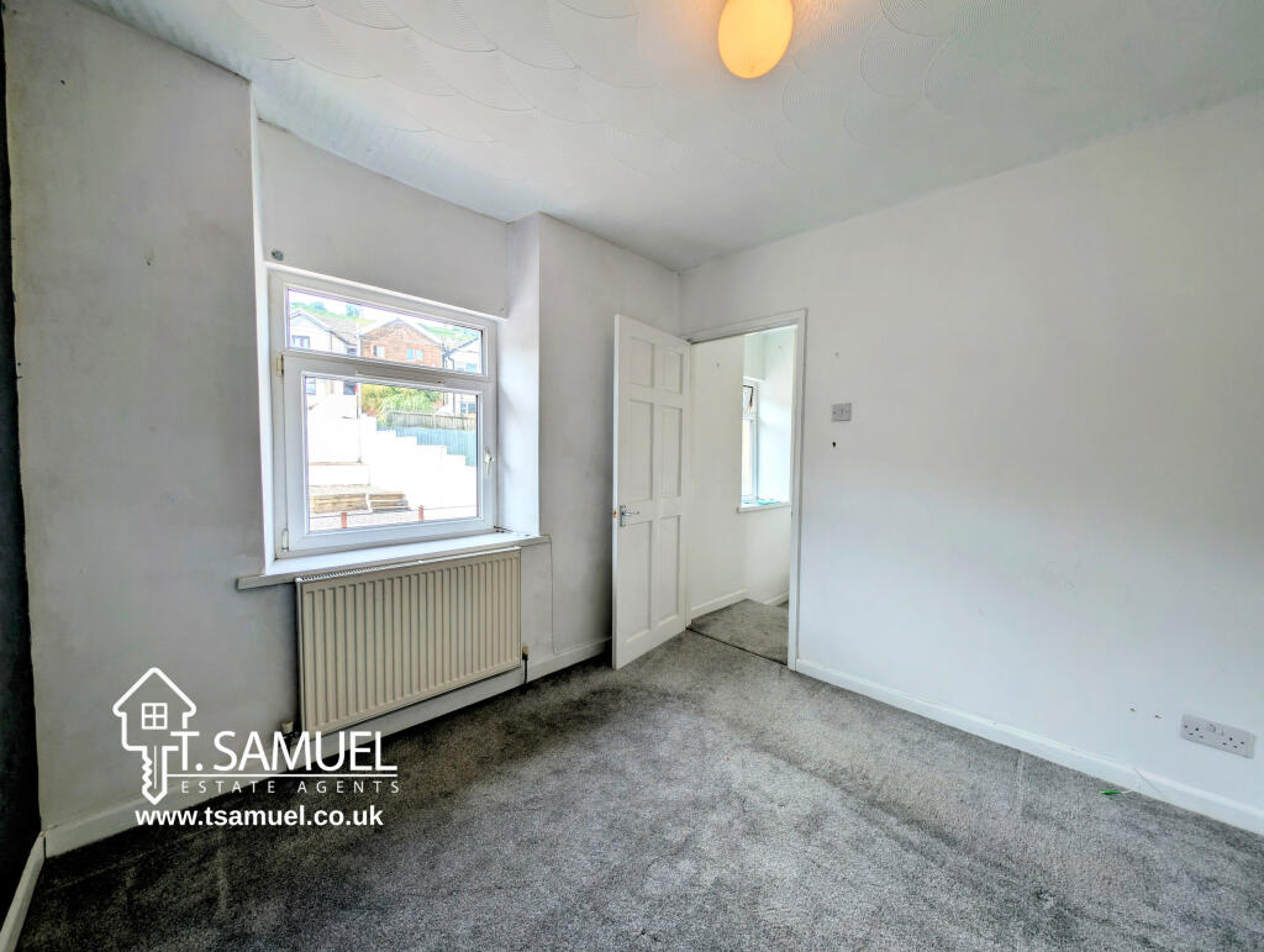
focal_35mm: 12
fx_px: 439
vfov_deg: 94.6
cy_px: 476
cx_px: 632
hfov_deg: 110.5
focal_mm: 2.23
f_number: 1.95
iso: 44
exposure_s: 1/337
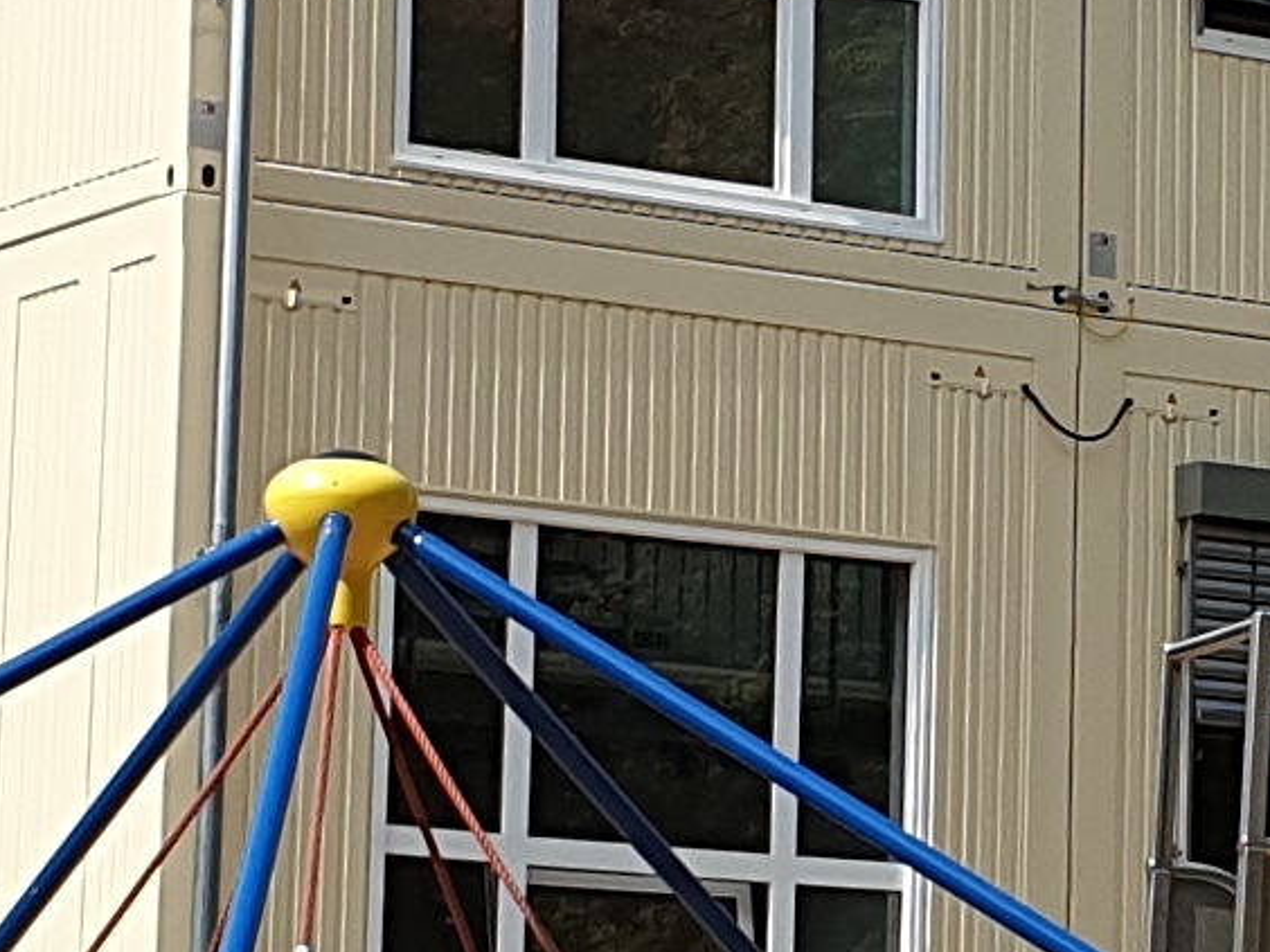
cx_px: 1765
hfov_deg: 10.4
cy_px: 506
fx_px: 6824
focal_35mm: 186
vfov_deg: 8.0
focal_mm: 4.3
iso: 50
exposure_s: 1/1433
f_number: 2.4
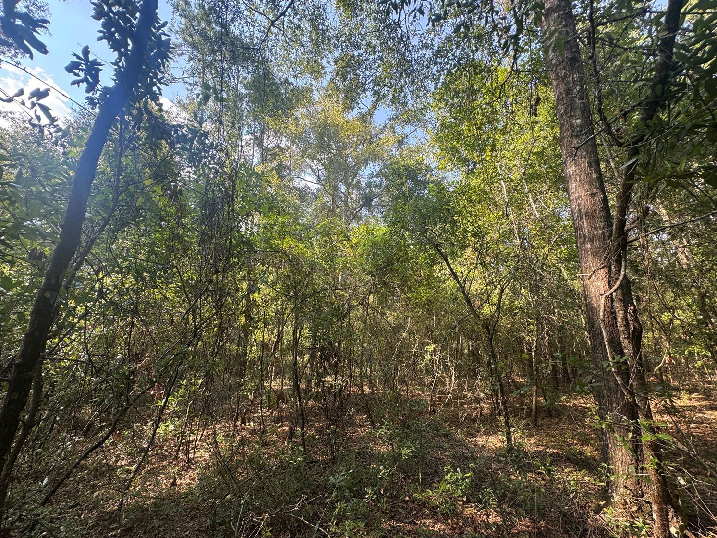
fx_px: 311
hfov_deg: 98.1
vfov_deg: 81.7
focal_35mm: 15
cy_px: 280
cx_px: 345
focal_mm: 2.22
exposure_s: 1/145
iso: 40
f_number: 2.2
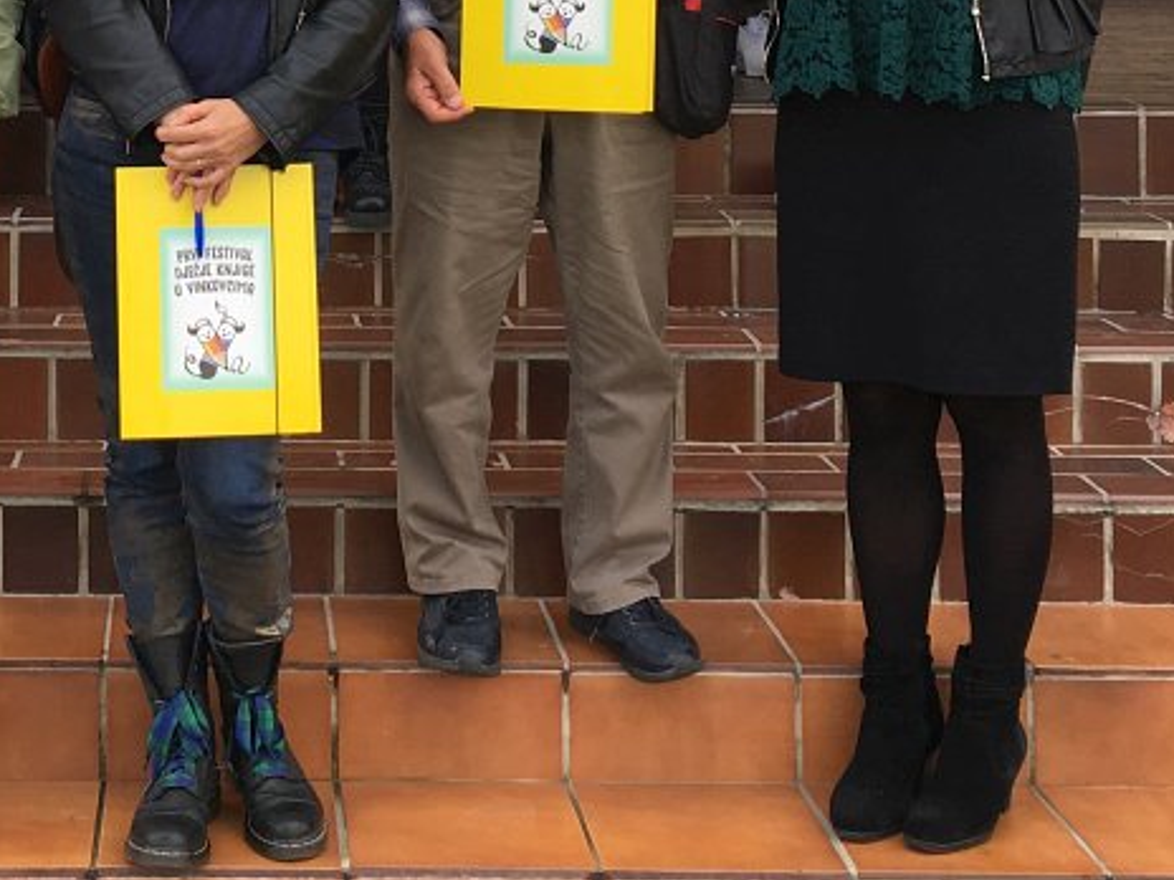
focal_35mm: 75
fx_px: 2544
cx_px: 235
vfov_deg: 18.7
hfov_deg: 25.5
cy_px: -147
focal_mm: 4.15
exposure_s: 1/295
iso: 25
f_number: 2.2
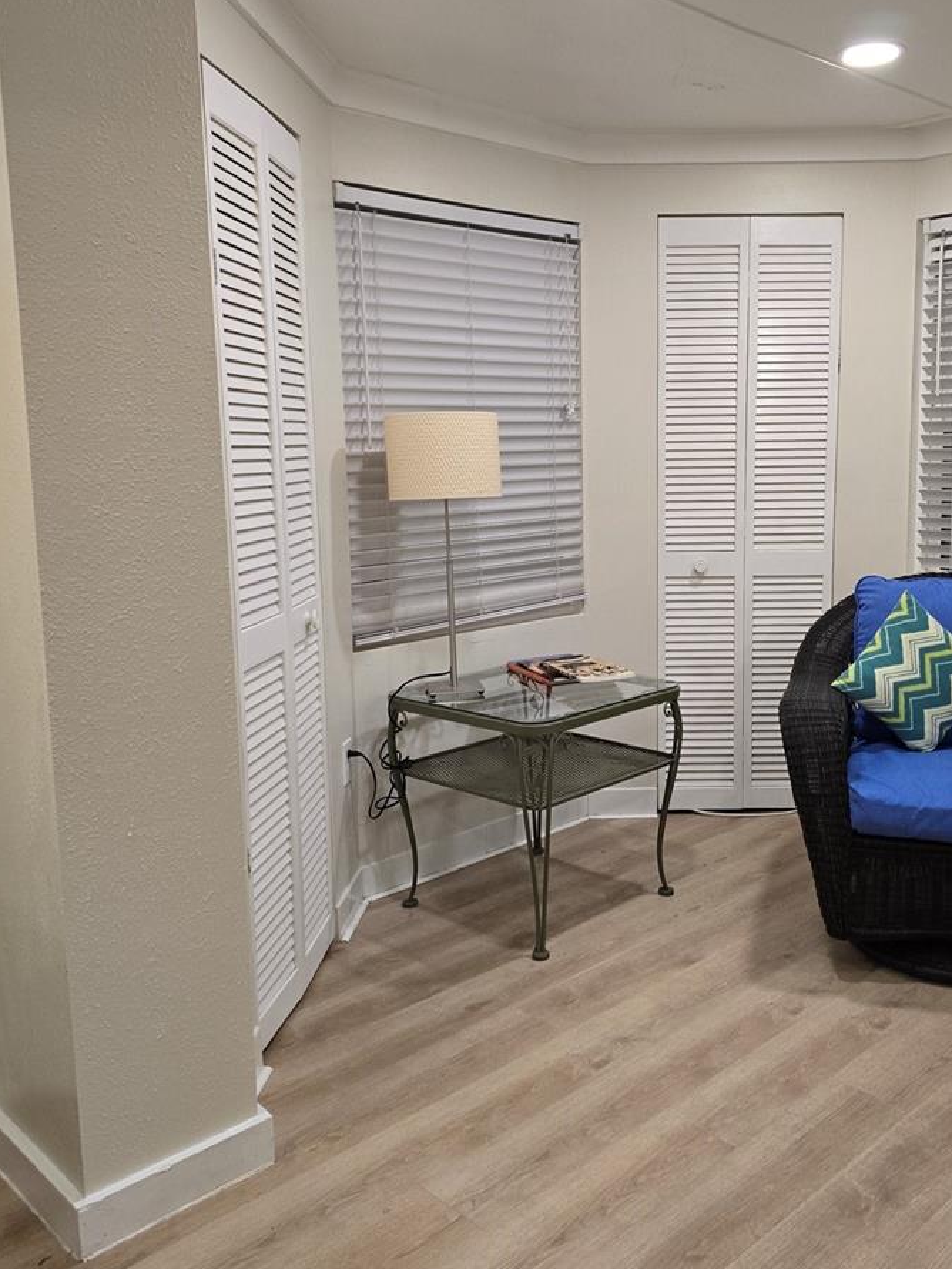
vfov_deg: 58.2
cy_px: 573
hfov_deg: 44.9
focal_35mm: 31
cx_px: 627
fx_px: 1136
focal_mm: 6.3
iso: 250
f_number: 1.7
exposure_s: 1/120
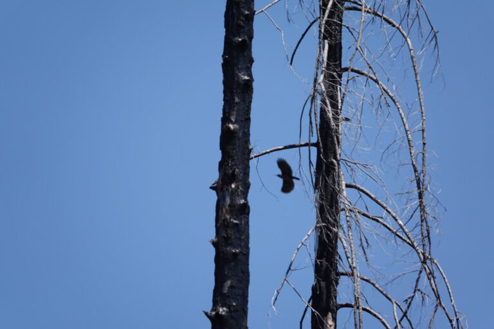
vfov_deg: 2.5
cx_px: 247
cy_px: 164
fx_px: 7602
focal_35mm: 554
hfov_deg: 3.7
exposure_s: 1/1000
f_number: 4
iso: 160
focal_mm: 203.2
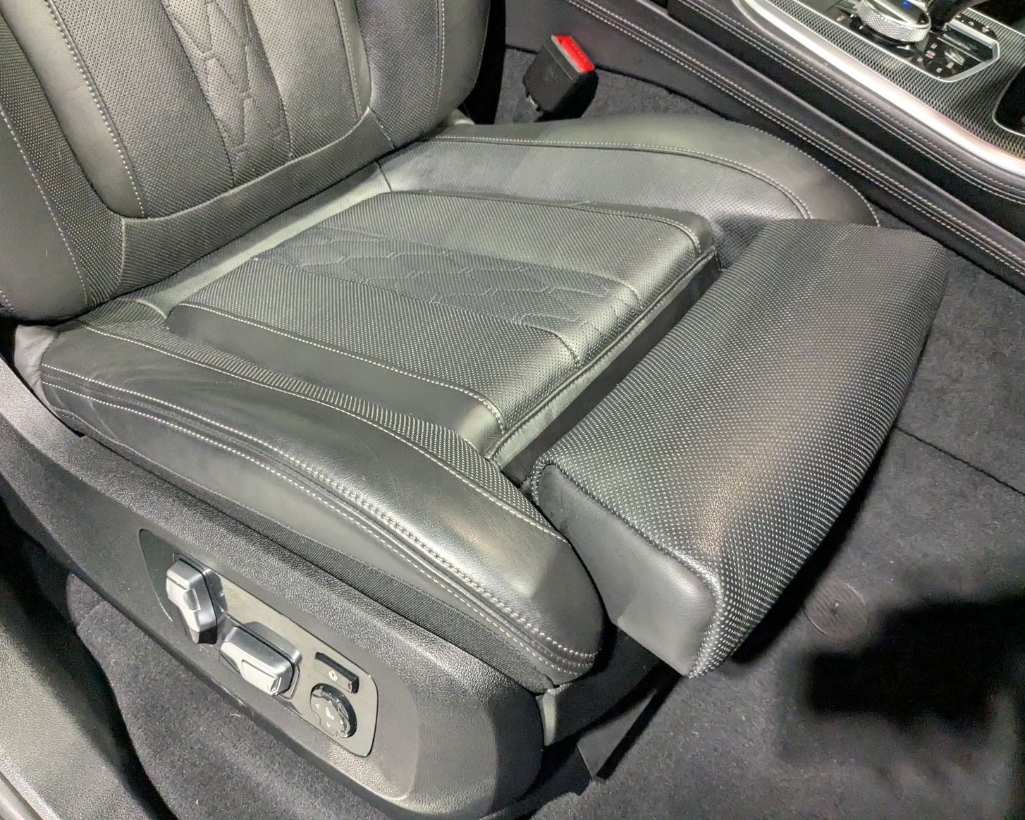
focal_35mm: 29
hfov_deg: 60.4
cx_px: 501
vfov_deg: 50.0
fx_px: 880
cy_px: 399
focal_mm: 4.38
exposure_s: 1/120
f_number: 1.73
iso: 1204
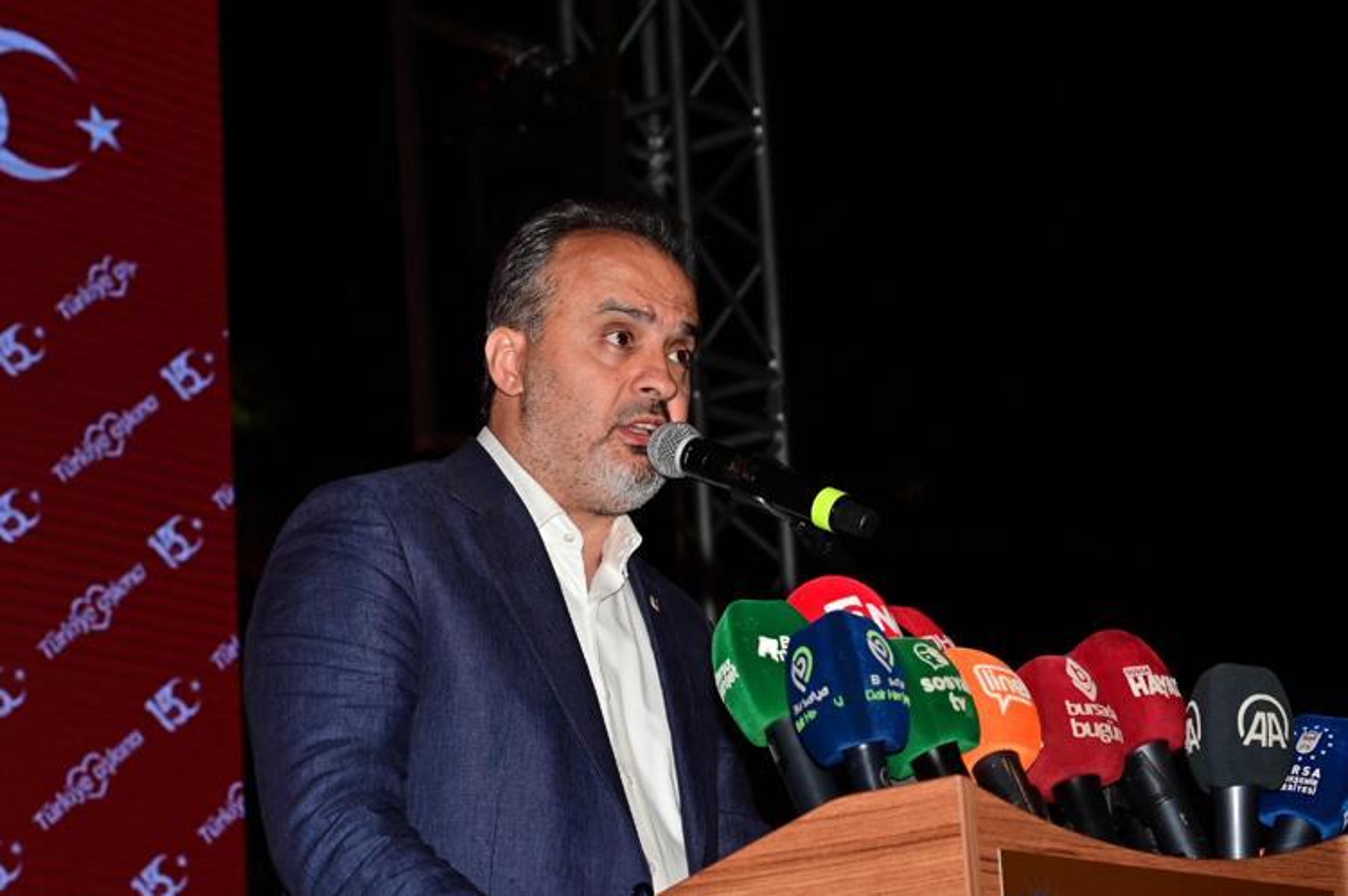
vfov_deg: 13.0
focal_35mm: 105
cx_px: 674
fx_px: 3929
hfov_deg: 19.5
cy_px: 448
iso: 64
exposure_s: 1/200
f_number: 8
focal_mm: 70
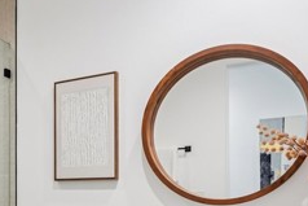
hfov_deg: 42.5
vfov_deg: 29.3
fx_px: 368
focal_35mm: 43
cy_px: 202
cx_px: 44
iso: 400
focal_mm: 16
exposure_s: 1/13
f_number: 8
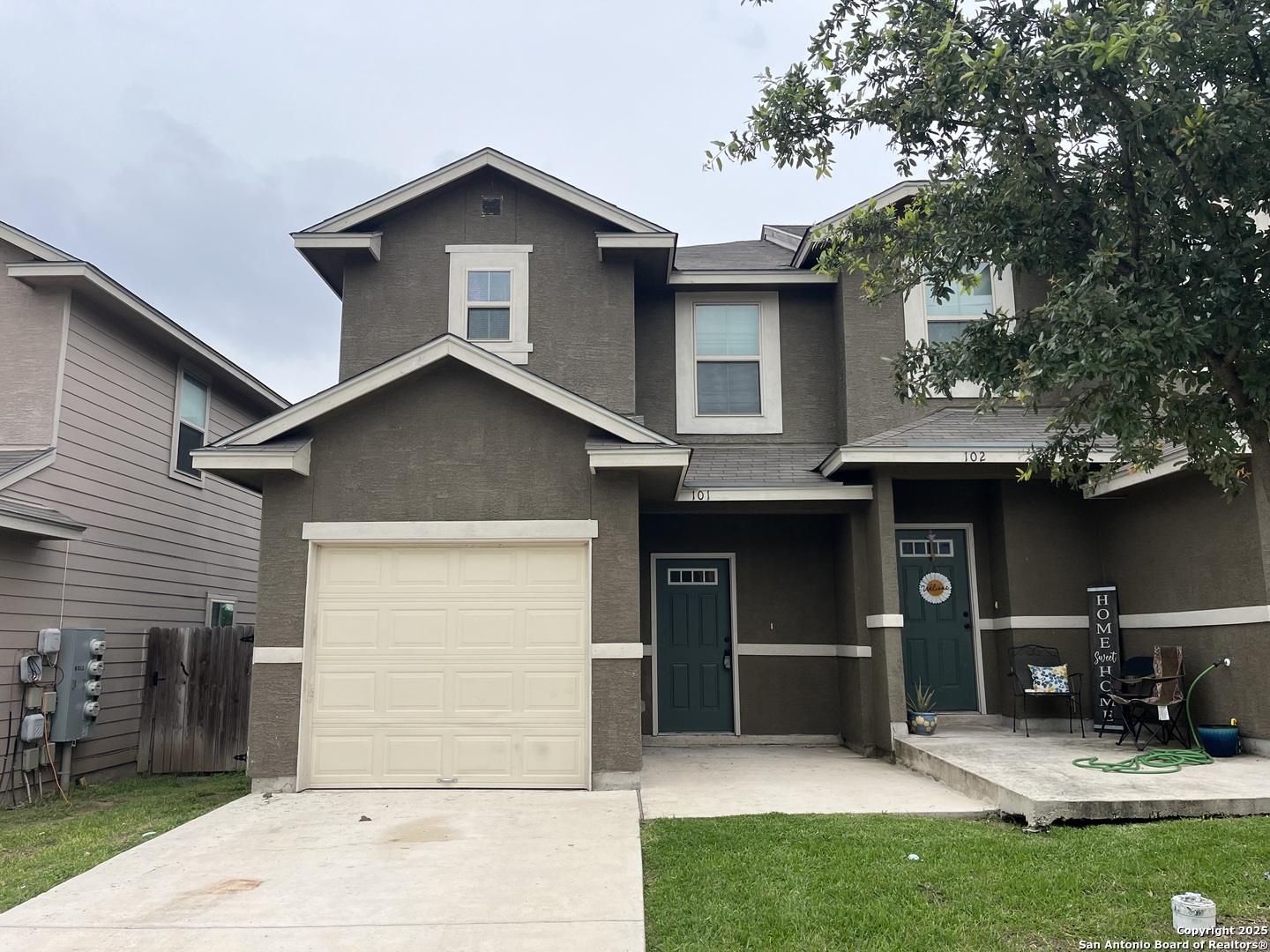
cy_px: 476
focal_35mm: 26
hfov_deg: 67.3
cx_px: 635
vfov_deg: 53.1
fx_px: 954
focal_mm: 5.1
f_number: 1.6
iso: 50
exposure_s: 1/1890
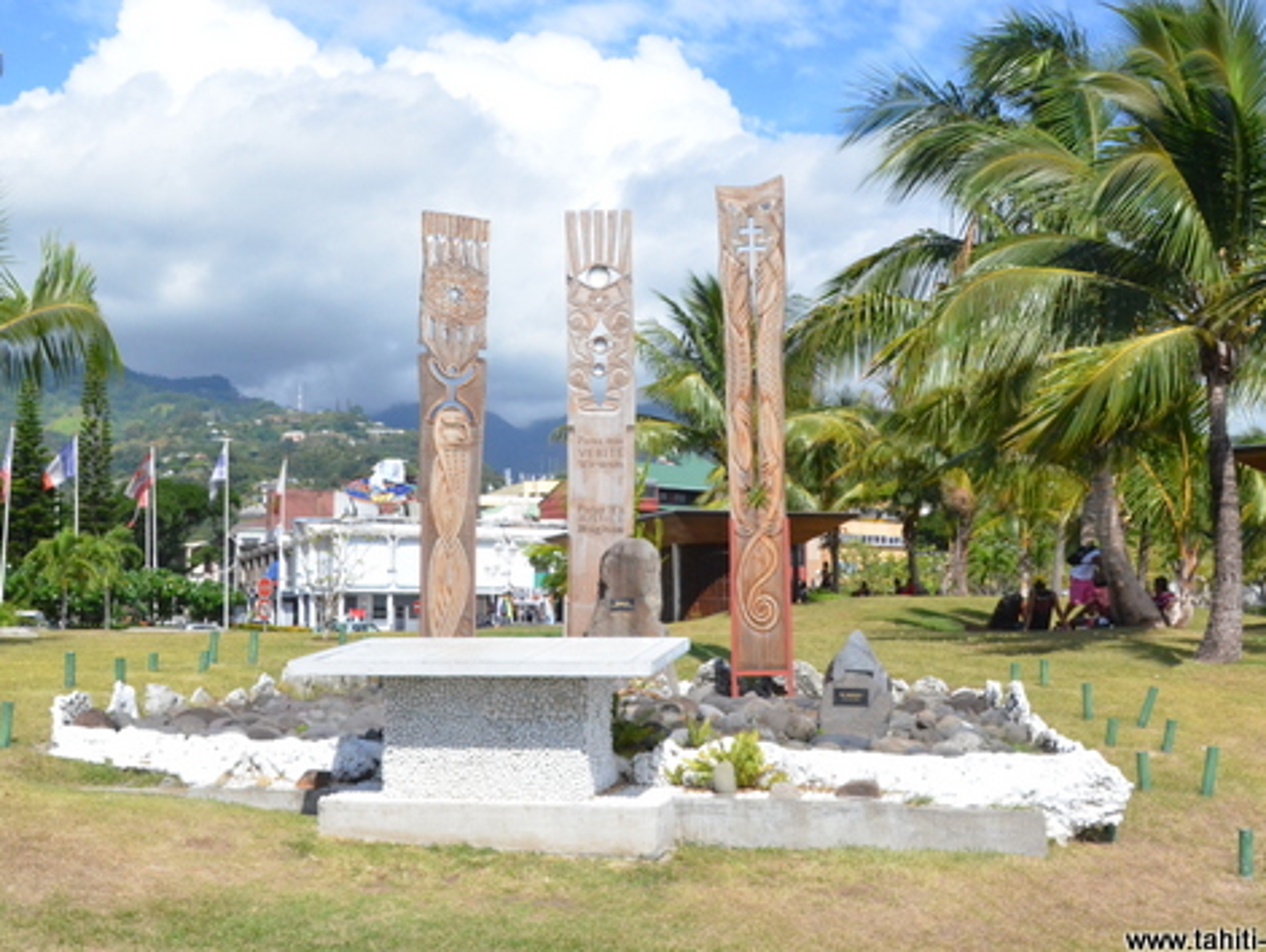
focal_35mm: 43
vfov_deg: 33.6
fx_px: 1574
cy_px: 422
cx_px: 581
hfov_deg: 43.8
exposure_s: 1/1600
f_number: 20
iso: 2500
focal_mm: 22
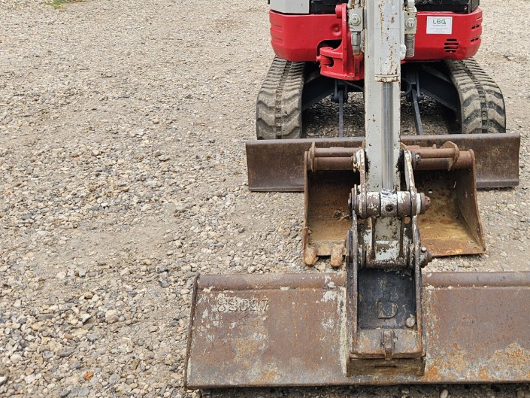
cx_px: 385
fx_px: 720
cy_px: 53
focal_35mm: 47
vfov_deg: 29.8
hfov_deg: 39.5
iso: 25
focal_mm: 5.4
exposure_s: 1/371
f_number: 1.8
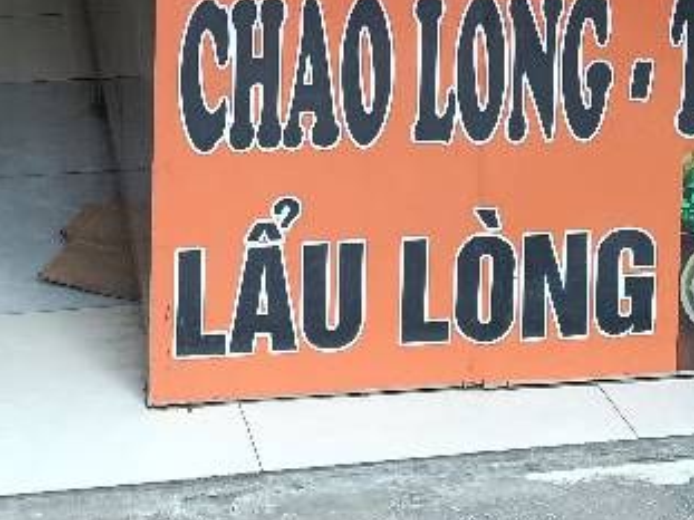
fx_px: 1583
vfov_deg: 16.6
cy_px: -308
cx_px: 245
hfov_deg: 24.6
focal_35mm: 79
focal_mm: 5.24
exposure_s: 1/100
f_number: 1.7
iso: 225
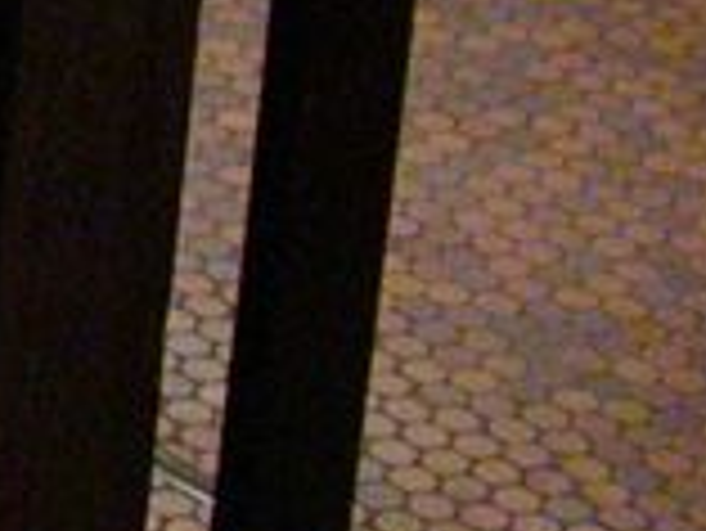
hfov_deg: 7.2
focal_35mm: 248
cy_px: -1058
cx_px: -1273
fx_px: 5062
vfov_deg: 5.6
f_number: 2.6
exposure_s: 1/34
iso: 400
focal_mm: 8
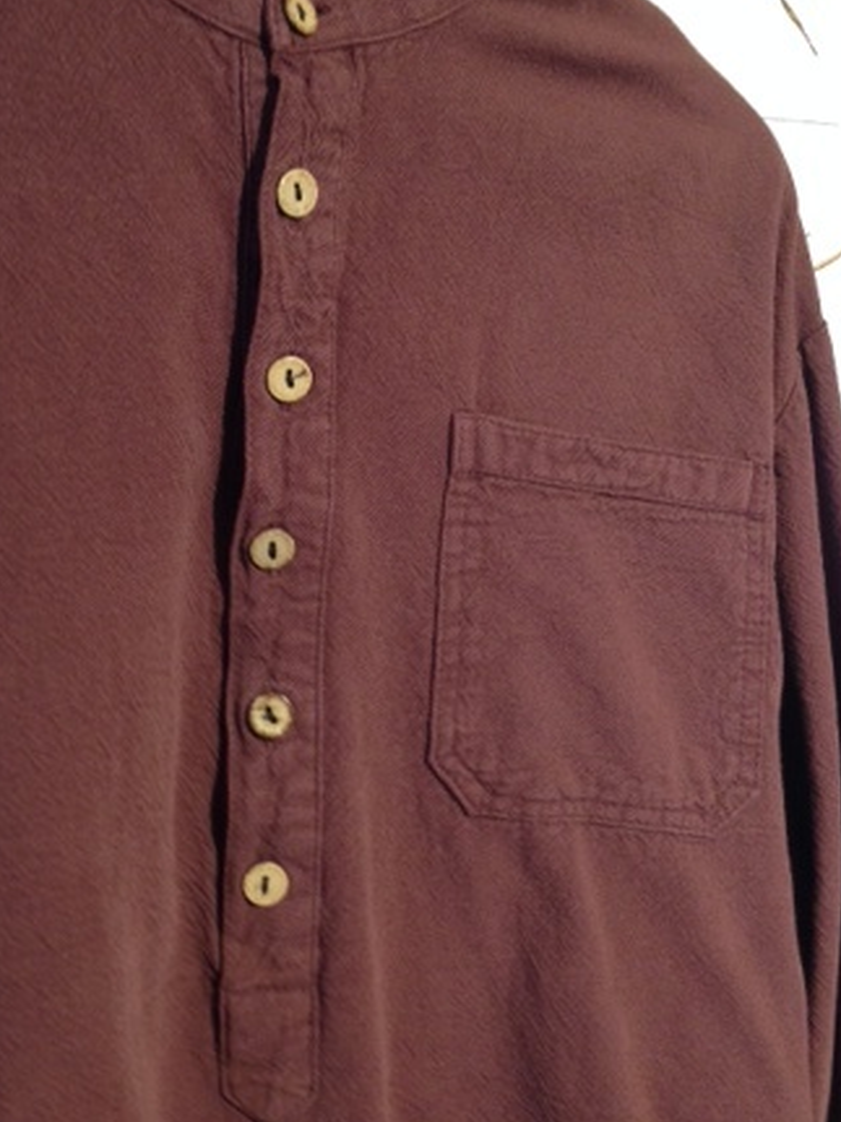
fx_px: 1588
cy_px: 427
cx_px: 284
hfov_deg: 29.5
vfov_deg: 38.7
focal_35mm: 49
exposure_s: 1/20
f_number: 2.4
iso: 100
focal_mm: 4.12
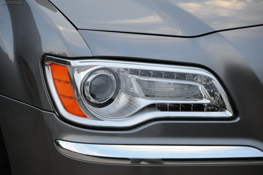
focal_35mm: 120
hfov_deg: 17.1
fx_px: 876
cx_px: 132
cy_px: 88
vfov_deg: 11.4
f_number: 5.6
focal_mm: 80
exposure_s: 1/640
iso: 2000
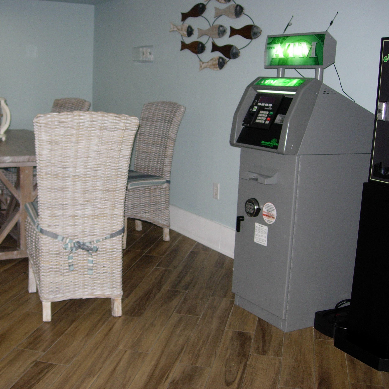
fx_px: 598
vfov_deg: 36.1
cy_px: 188
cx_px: 157
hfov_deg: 35.9
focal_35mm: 47
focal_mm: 7.8
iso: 79
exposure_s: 1/64
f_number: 2.8
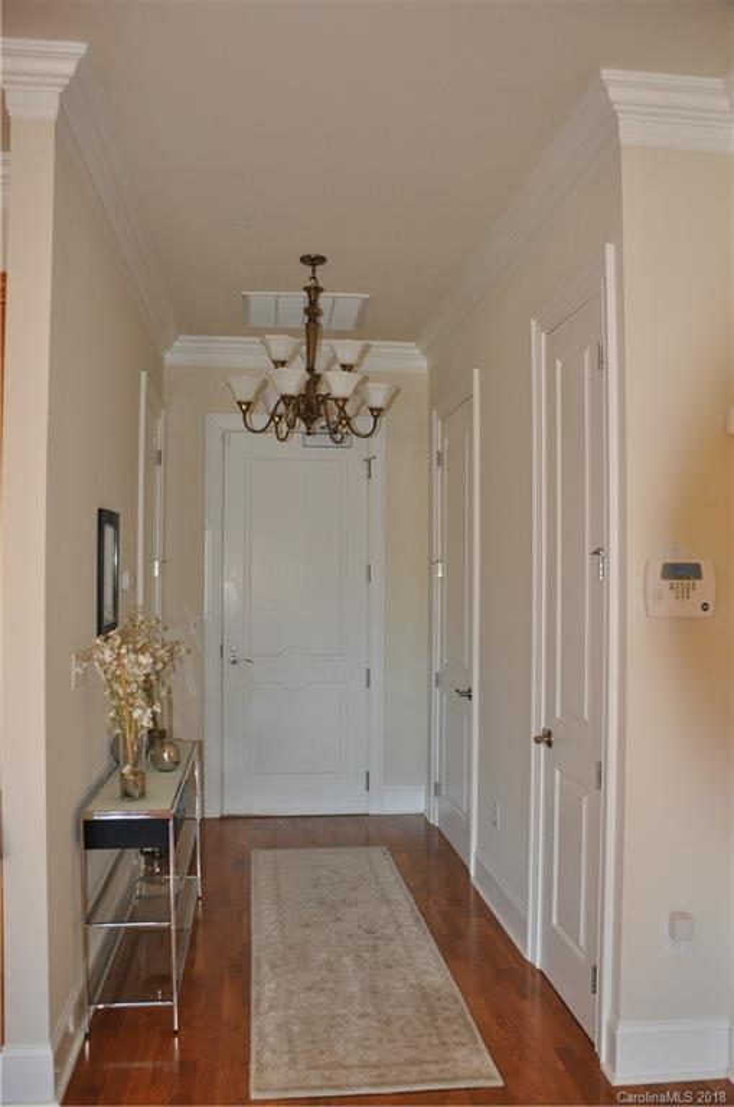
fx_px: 921
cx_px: 367
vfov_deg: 62.0
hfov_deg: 43.4
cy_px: 554
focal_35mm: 30
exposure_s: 1/60
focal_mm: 20
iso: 800
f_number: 3.5
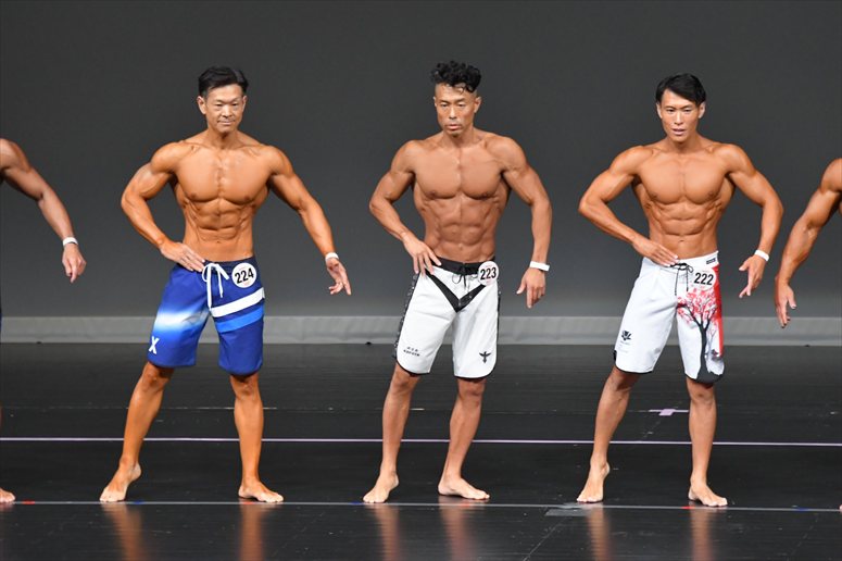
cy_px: 280
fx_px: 7013
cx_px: 421
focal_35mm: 300
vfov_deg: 4.6
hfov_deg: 6.9
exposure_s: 1/400
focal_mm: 200
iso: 4000
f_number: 5.6
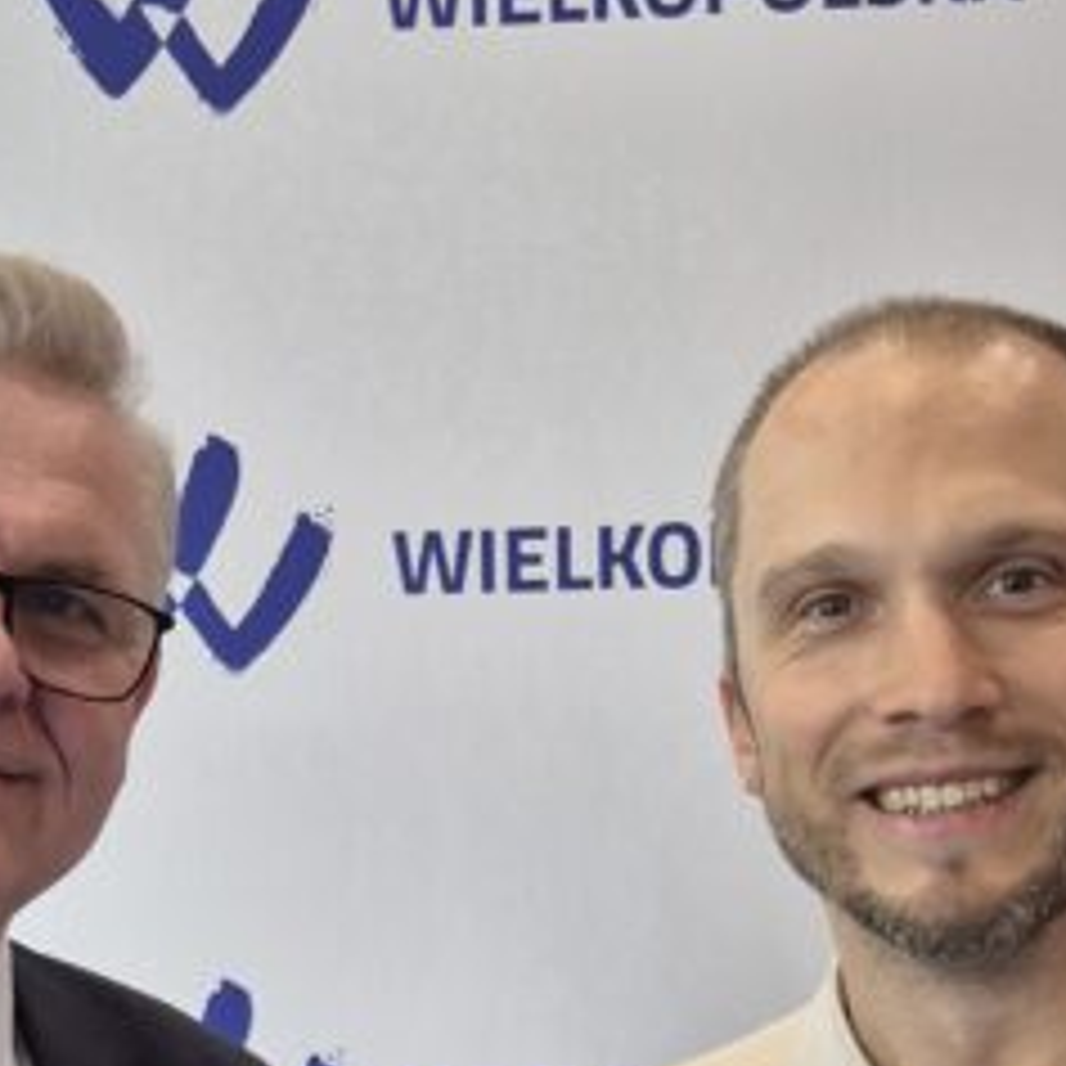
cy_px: 1354
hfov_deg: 19.7
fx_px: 3066
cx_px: 517
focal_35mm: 88
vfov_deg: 18.5
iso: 160
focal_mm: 5.4
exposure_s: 1/100
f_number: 1.8
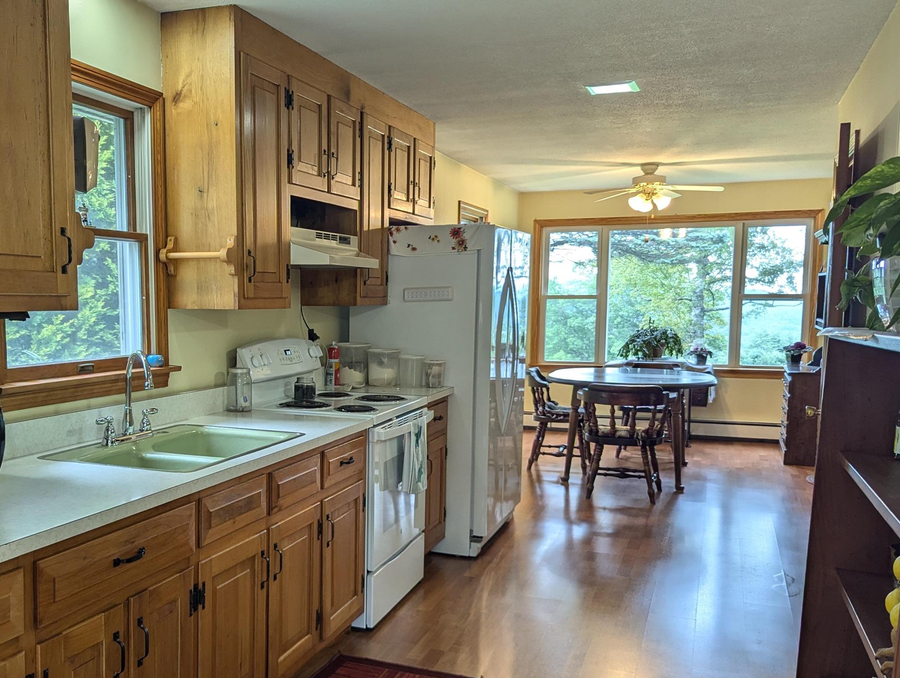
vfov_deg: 40.7
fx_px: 911
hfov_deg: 51.9
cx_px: 325
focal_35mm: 35
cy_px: 392
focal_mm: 6.81
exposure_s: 1/60
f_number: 1.85
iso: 61
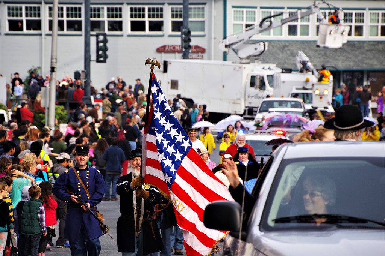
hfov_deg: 5.5
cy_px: 128
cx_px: 192
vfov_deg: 3.7
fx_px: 4011
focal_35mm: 375
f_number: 8
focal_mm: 250
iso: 400
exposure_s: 1/320
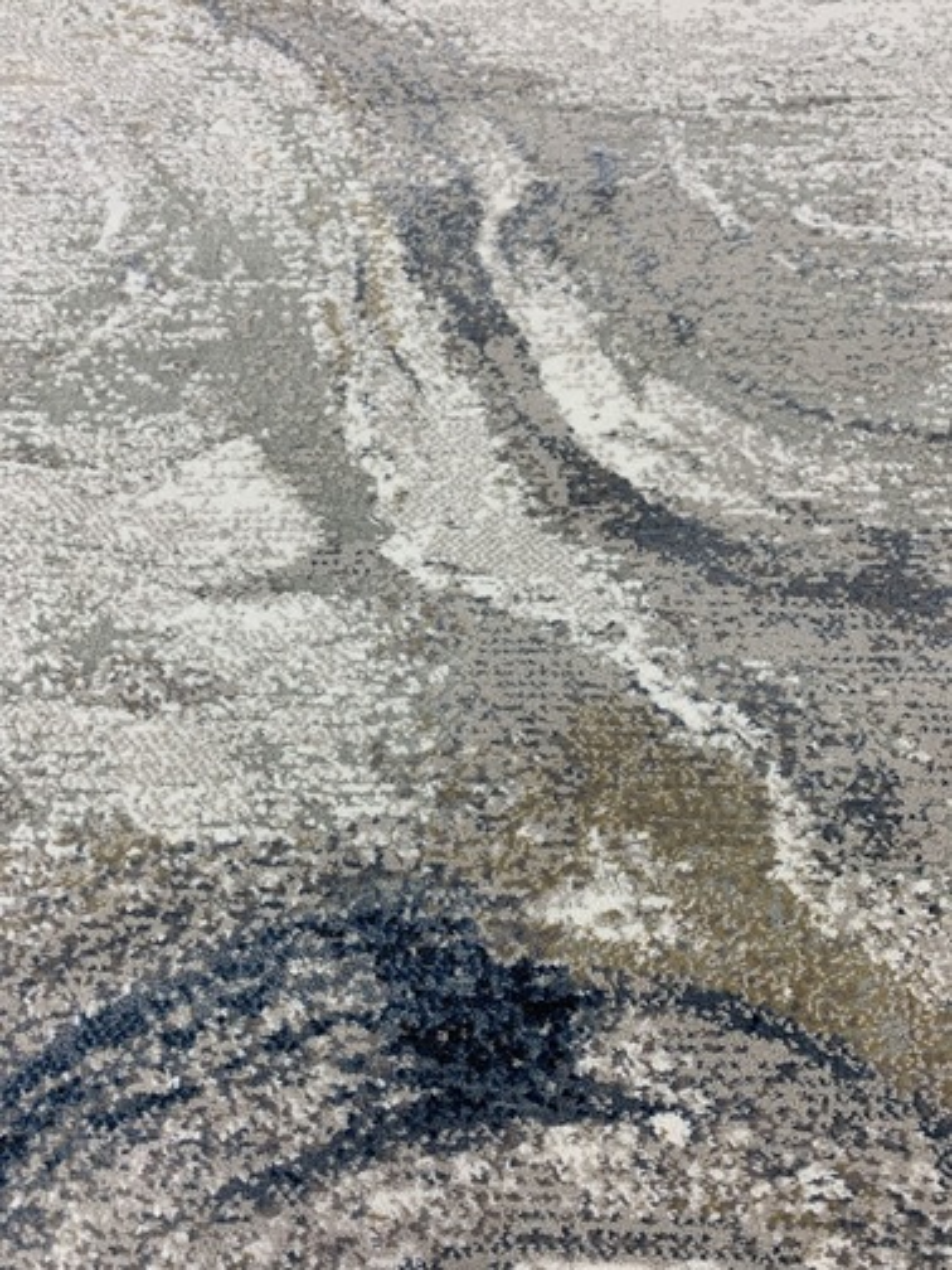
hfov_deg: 53.1
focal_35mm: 26
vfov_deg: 67.3
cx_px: 476
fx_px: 953
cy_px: 635
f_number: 1.8
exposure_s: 1/100
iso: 64
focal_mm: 4.25
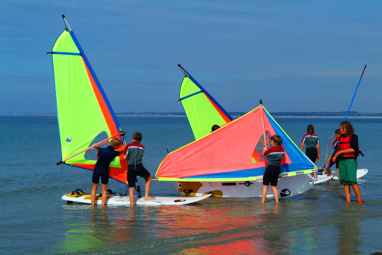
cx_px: 191
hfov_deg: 29.6
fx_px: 722
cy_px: 128
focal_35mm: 68
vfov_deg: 20.1
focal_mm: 45
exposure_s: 1/250
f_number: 13
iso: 200
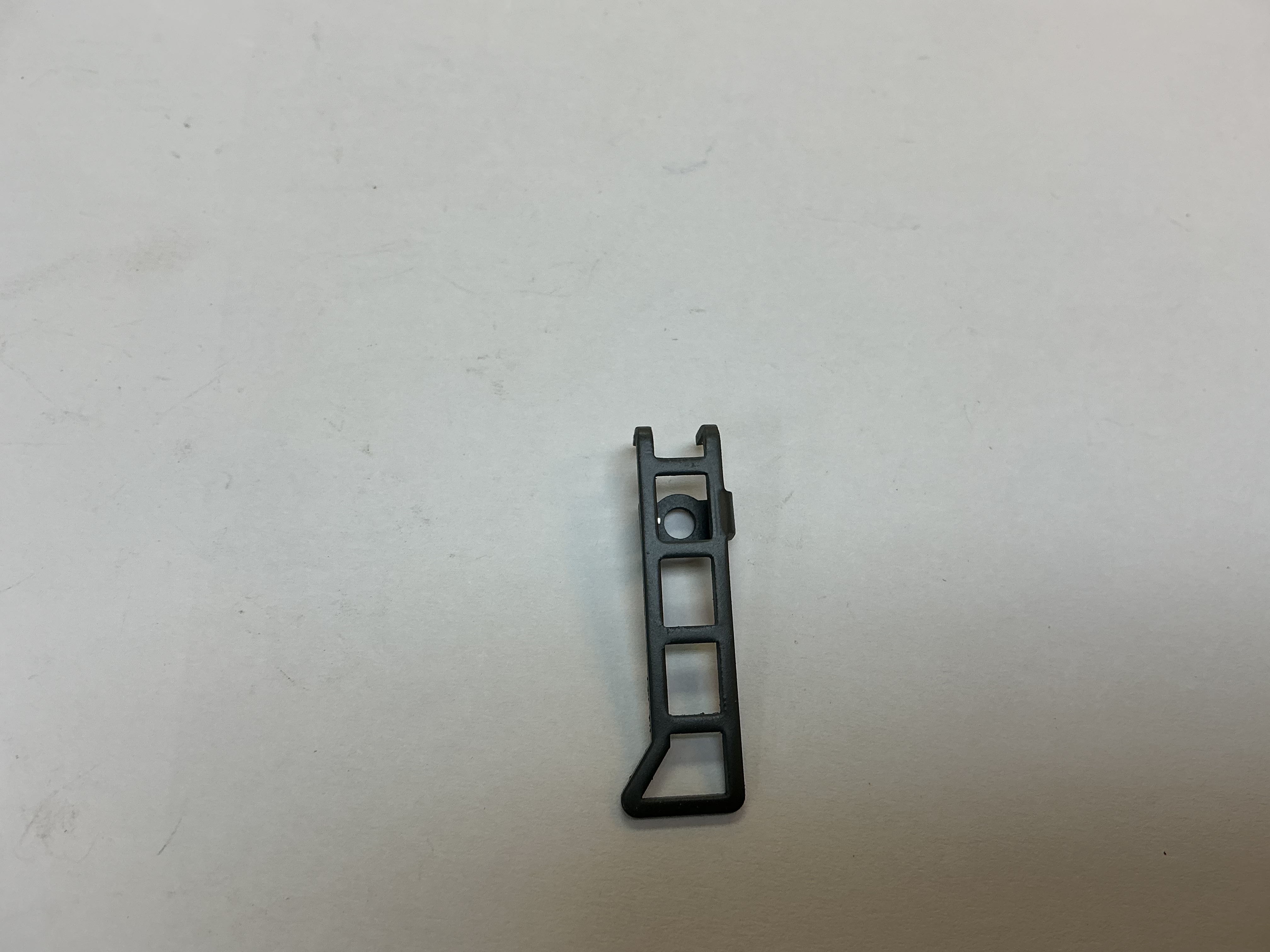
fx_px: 1064
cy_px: 476
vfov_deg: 48.2
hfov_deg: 61.7
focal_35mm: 29
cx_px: 635
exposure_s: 1/120
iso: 20
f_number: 1.8
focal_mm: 3
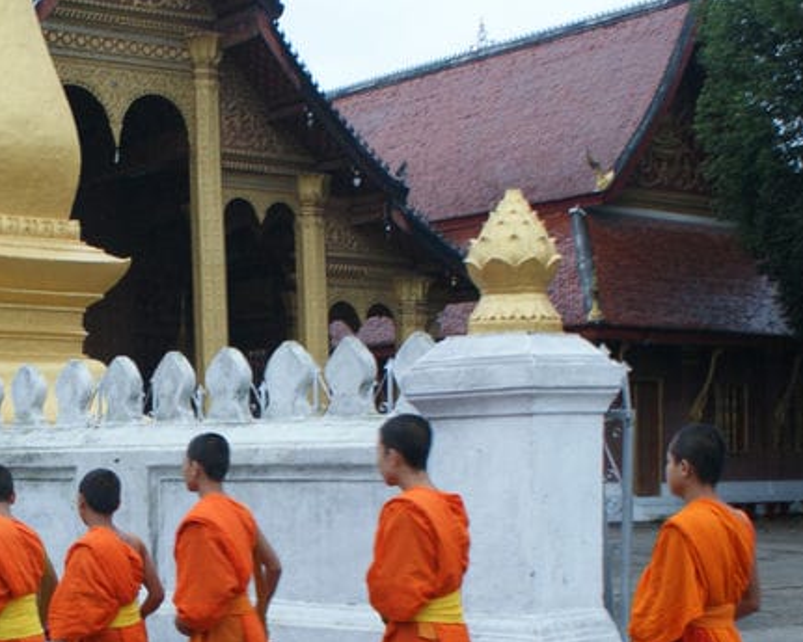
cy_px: 514
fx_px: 1521
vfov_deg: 23.5
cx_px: 104
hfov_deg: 28.6
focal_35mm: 64
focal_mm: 20
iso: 400
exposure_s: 1/15
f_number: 4
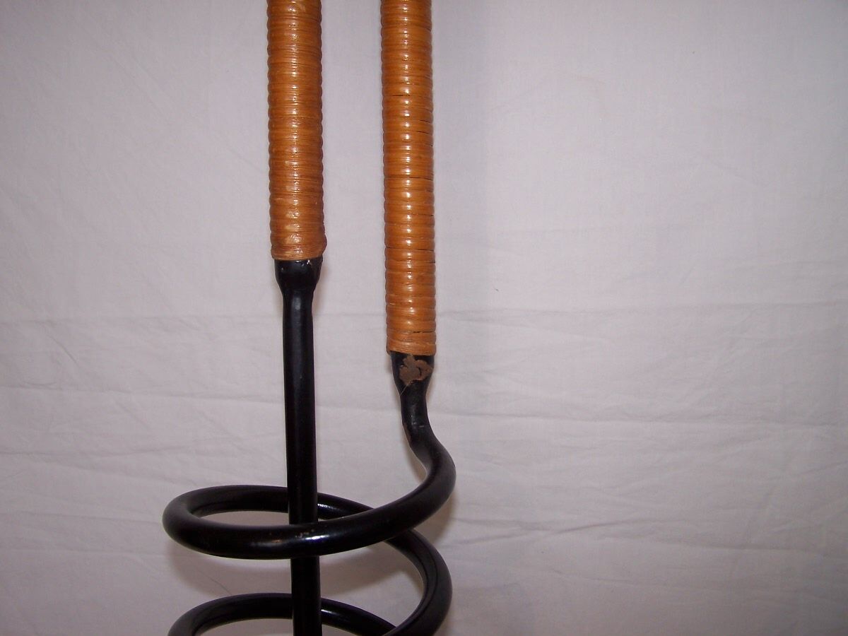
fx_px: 931
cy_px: 318
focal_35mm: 38
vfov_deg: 37.7
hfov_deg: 49.0
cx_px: 424
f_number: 2.8
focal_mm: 6.3
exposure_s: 1/60
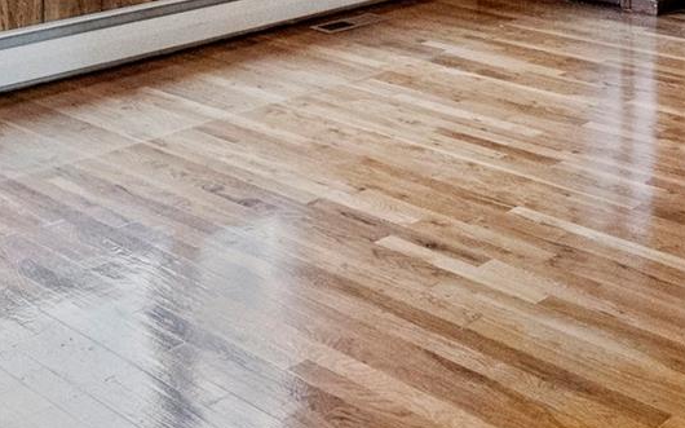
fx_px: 1176
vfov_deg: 17.2
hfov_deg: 31.7
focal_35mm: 63
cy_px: -319
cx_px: 535
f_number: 5.6
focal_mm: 16
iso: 3200
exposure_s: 1/10
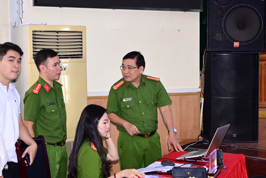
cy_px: 92
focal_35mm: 68
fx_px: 503
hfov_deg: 29.6
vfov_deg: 20.1
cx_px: 115
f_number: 4.5
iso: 1250
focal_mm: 38
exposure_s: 1/200
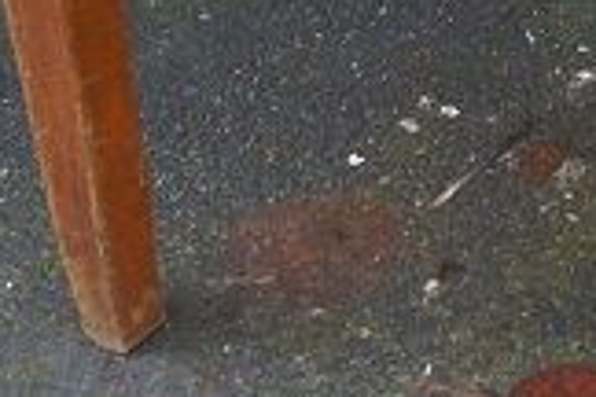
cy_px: -127
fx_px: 3311
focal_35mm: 200
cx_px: 1065
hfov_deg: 9.8
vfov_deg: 6.8
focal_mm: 22
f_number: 5.6
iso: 400
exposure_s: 1/60
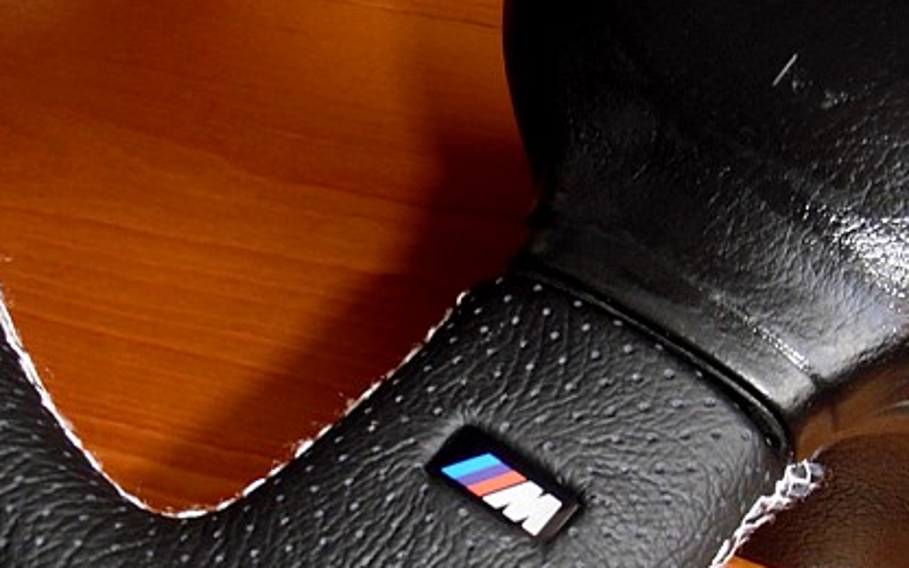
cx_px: 457
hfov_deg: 33.0
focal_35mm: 62
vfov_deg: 20.6
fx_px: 1536
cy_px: 478
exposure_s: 1/30
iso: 125
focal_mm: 6.7
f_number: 3.5
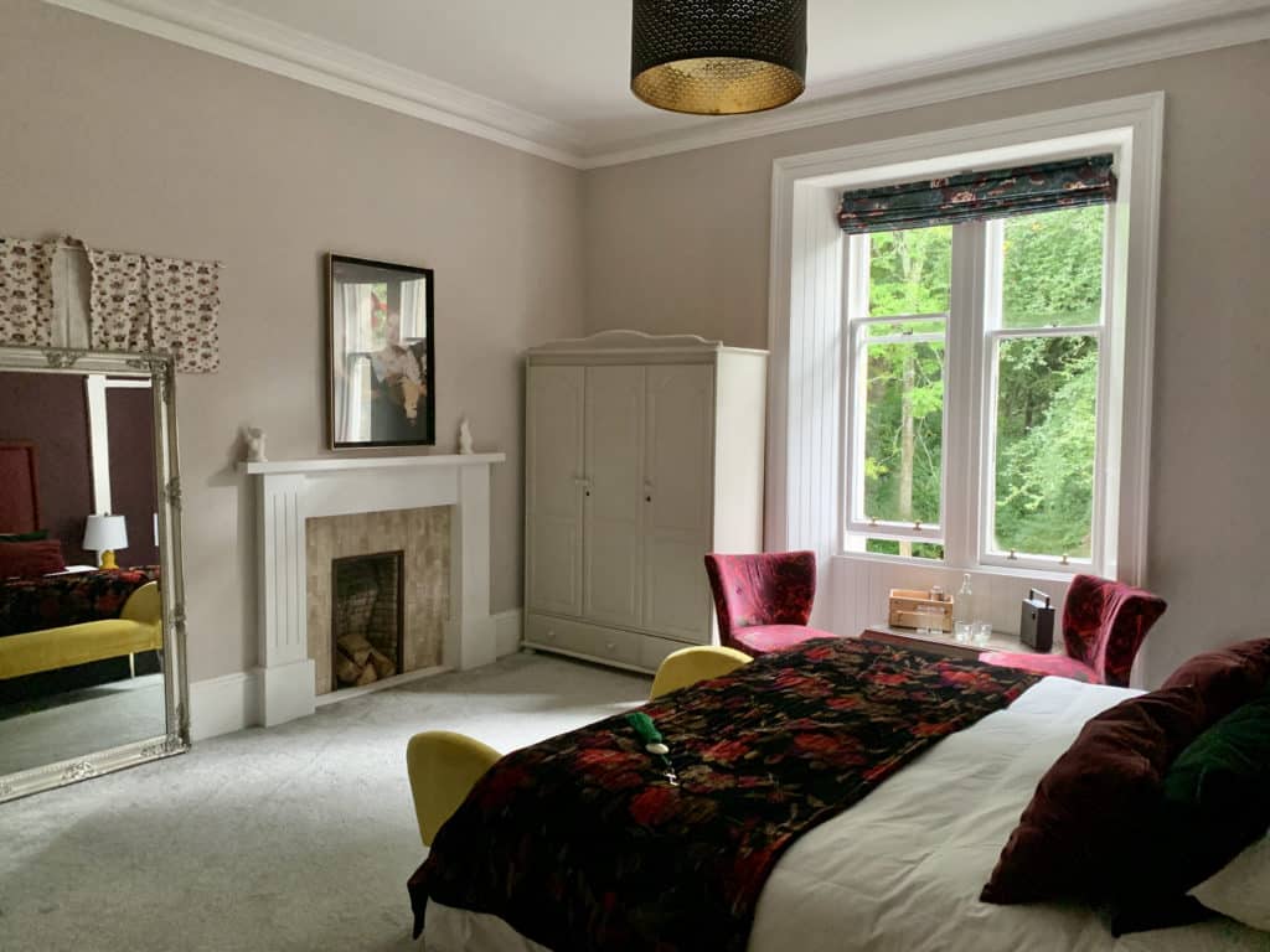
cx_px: 635
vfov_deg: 53.1
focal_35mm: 26
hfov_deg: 67.3
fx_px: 954
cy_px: 476
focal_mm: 4.25
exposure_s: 1/45
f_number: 1.8
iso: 400
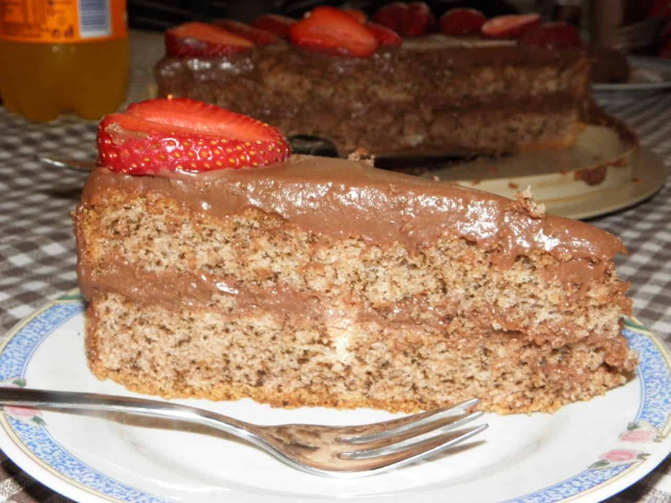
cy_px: 252
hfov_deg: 38.9
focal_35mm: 49
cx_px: 336
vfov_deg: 29.7
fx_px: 950
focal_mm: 8.9
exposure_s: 1/50
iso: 320
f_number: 5.6
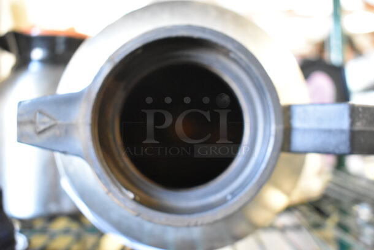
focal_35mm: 39
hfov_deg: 49.5
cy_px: 125
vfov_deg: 34.3
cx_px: 187
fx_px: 406
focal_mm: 26
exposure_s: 1/40
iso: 6400
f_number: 4
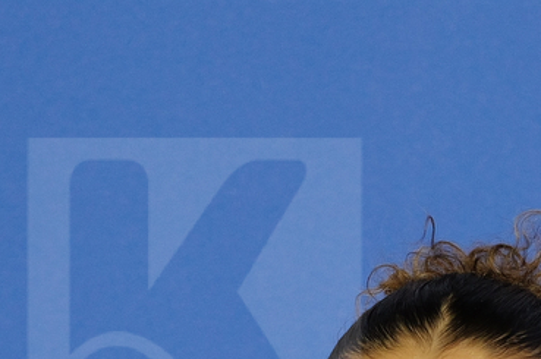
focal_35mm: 1205
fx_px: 18084
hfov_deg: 1.7
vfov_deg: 1.1
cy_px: 930
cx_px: 195
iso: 640
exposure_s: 1/250
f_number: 2.8
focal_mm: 178
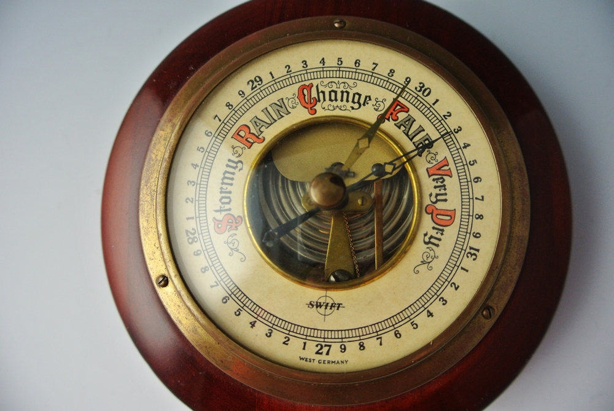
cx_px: 307
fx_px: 461
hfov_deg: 67.3
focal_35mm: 27
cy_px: 206
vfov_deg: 48.0
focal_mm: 10
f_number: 3.5
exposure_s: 1/125
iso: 360
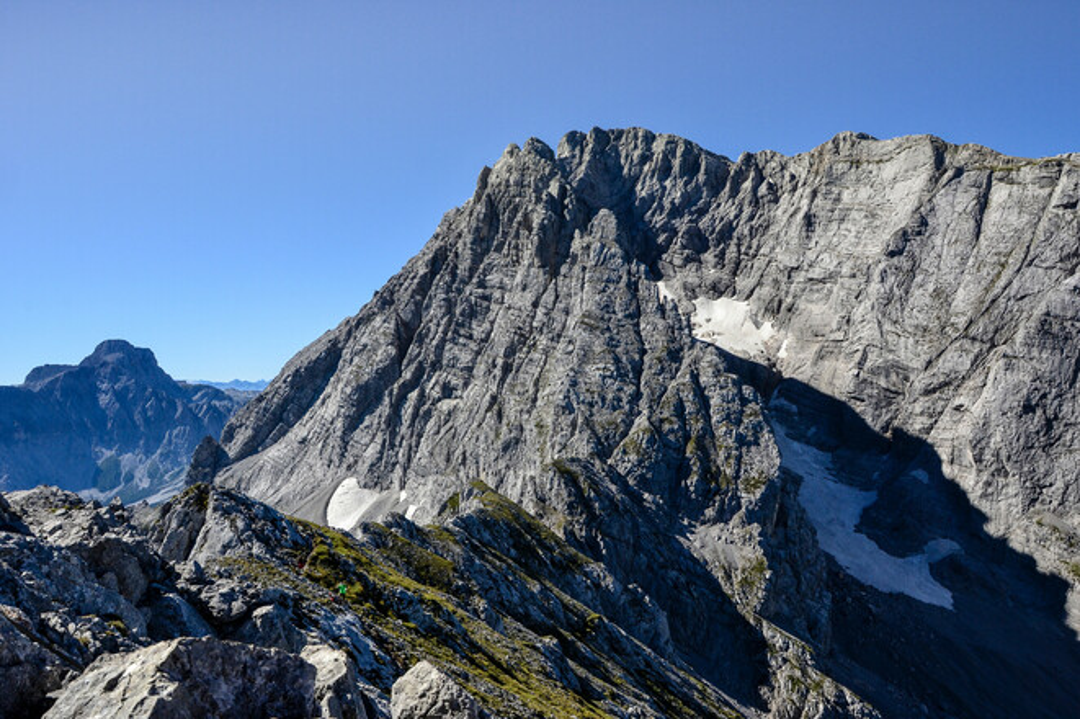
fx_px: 810
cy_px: 360
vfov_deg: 47.9
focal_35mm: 27
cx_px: 540
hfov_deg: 67.4
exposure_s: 1/400
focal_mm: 18
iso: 400
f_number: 11
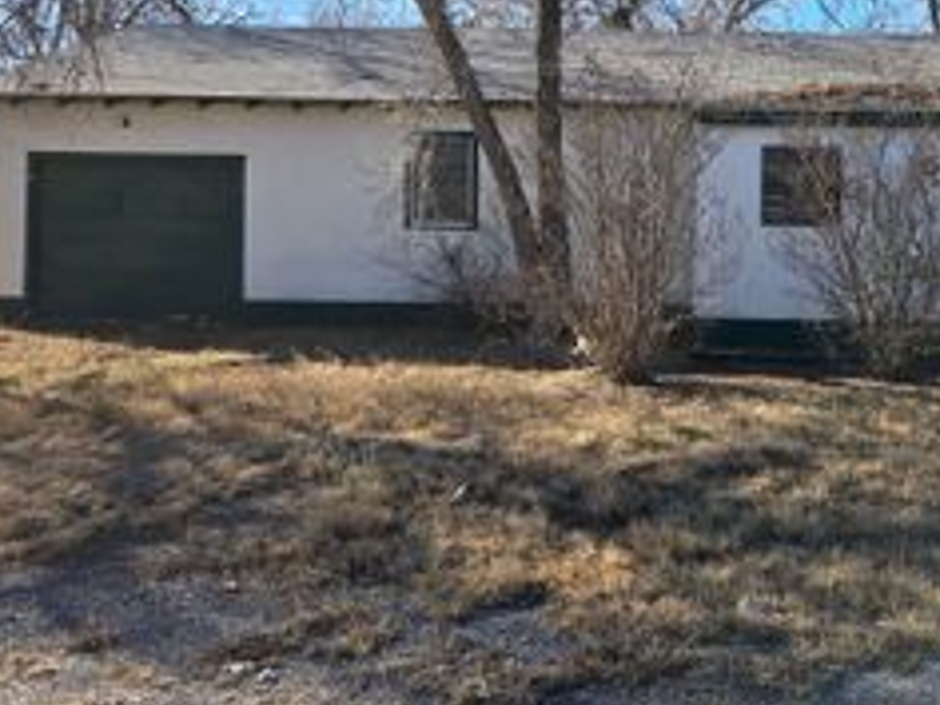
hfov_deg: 43.5
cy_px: 225
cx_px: 695
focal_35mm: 42
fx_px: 1141
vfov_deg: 34.0
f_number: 1.8
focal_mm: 5.4
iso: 25
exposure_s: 1/912
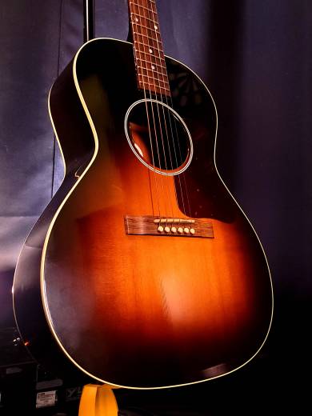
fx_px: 312
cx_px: 156
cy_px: 208
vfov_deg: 67.3
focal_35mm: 26
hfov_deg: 53.1
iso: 400
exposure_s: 1/60
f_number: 1.8
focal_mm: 5.4
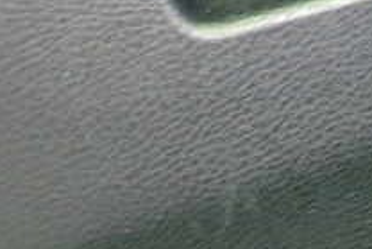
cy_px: 272
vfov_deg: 14.0
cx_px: 333
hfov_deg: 20.8
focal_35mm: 96
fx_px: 993
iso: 800
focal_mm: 5.79
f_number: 2.4
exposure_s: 1/15
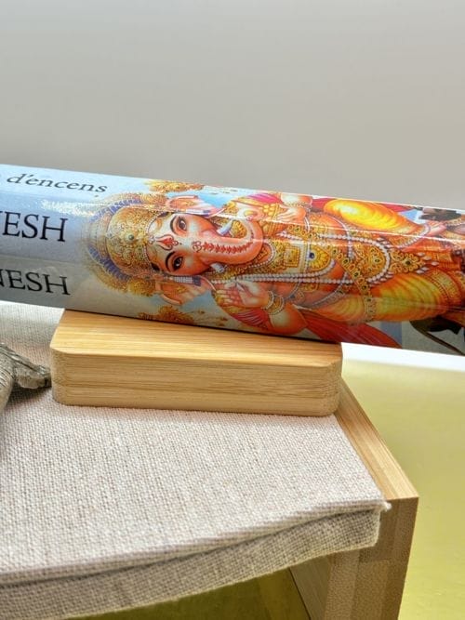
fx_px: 932
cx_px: 232
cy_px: 310
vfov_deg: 36.8
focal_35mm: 52
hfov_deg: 28.0
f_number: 1.6
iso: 80
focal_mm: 5.96
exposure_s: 1/100
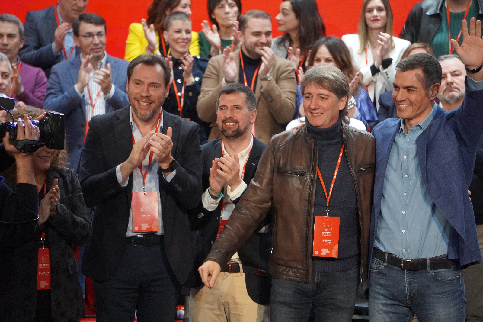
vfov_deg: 6.1
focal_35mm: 225
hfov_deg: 9.2
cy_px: 161
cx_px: 242
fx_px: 3018
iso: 3200
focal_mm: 150
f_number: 5.6
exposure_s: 1/250
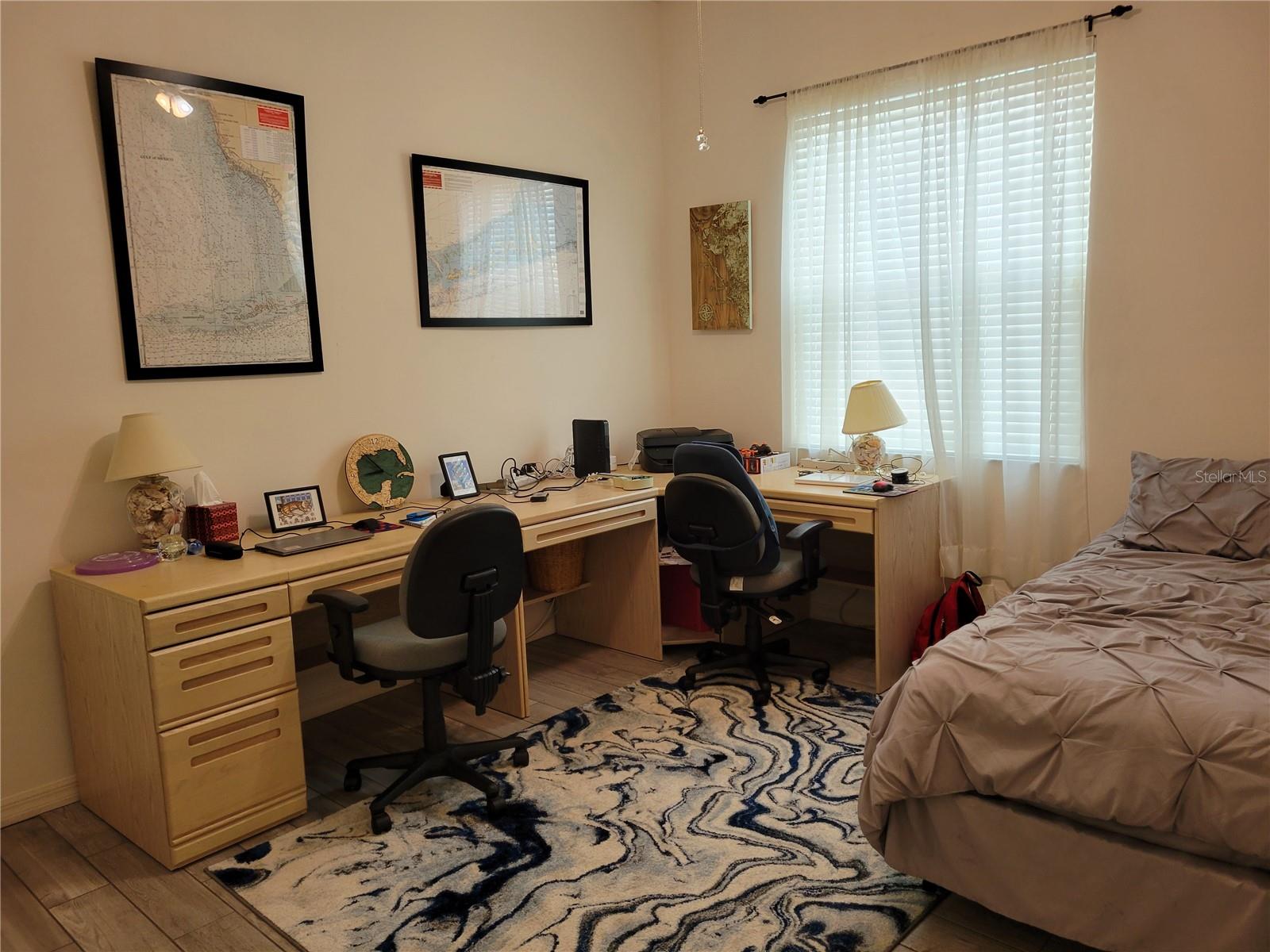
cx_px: 635
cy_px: 476
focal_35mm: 26
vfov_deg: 53.1
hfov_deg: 67.3
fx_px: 954
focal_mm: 5.4
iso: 160
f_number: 1.8
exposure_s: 1/119
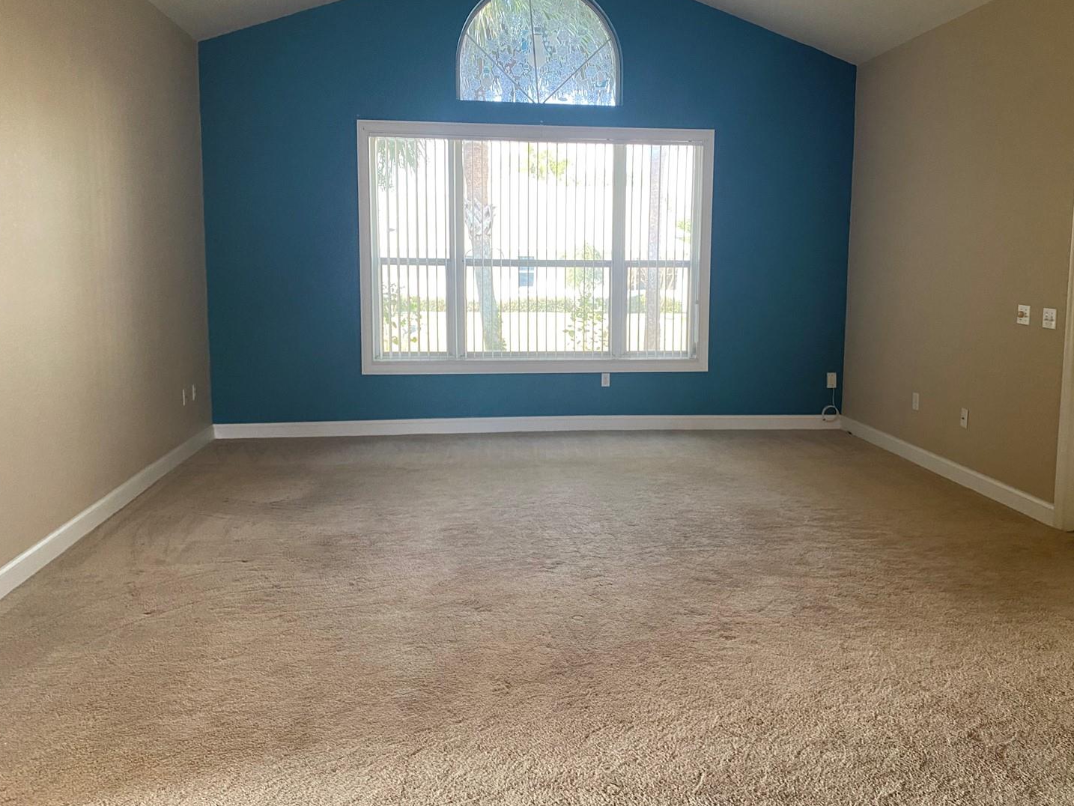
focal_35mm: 29
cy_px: 372
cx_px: 588
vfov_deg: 48.2
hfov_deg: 61.5
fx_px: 900
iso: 125
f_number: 1.8
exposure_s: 1/82
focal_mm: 4.25
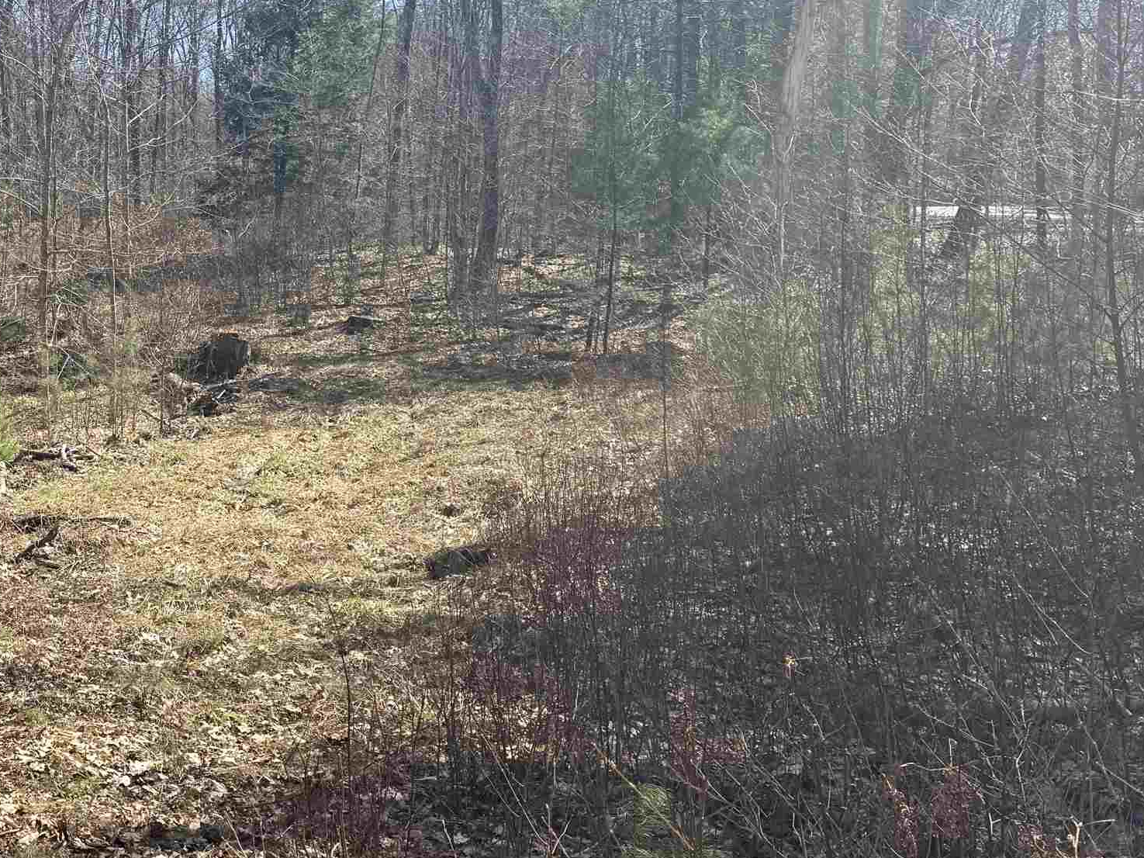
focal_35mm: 50
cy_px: 465
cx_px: 125
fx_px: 1652
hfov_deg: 36.0
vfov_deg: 29.1
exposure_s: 1/2299
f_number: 1.78
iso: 80
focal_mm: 6.76
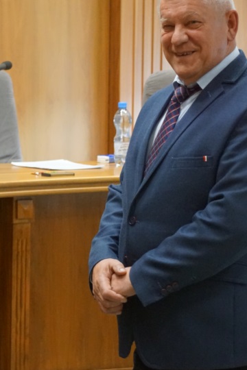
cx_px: 52
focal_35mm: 153
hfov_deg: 9.0
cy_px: 152
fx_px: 1574
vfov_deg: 13.4
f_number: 5
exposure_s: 1/125
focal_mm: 55
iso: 3200
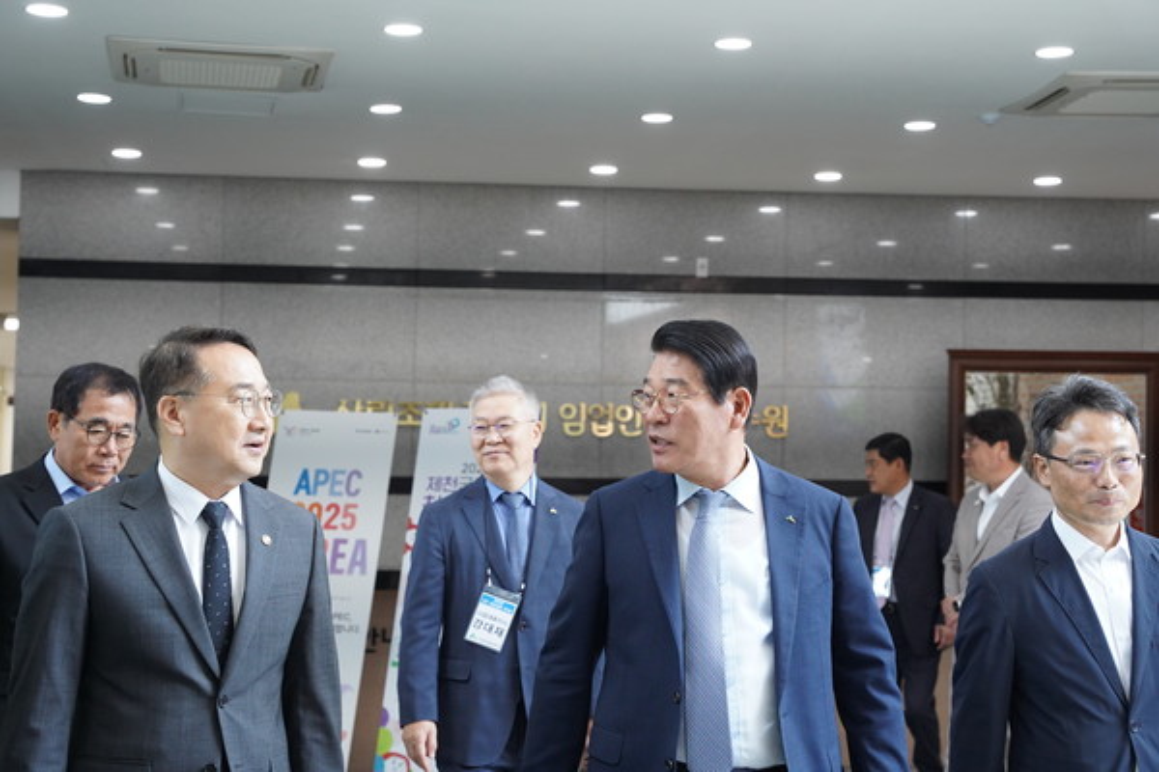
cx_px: 580
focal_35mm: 61
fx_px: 1957
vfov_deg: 22.3
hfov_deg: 33.0
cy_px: 386
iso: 4000
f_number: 5.6
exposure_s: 1/250
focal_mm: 60.8
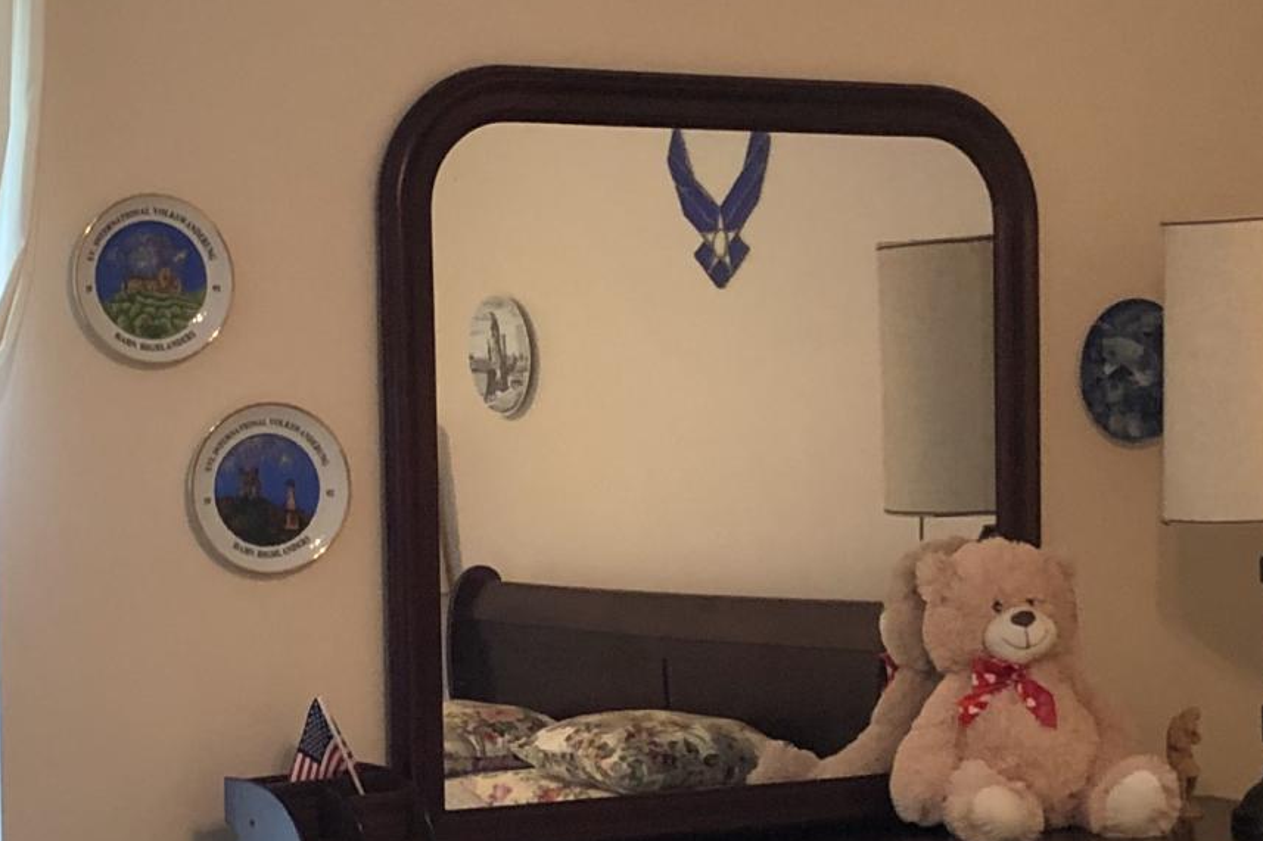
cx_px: 831
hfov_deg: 20.0
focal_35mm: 102
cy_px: 676
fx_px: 3578
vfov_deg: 13.3
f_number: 1.8
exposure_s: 1/24
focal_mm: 4
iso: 40
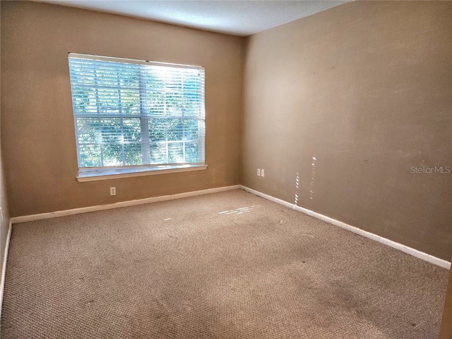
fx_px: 300
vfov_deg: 58.9
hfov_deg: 73.9
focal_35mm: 23
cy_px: 170
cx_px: 226
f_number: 1.8
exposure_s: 1/120
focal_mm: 6.4
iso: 160
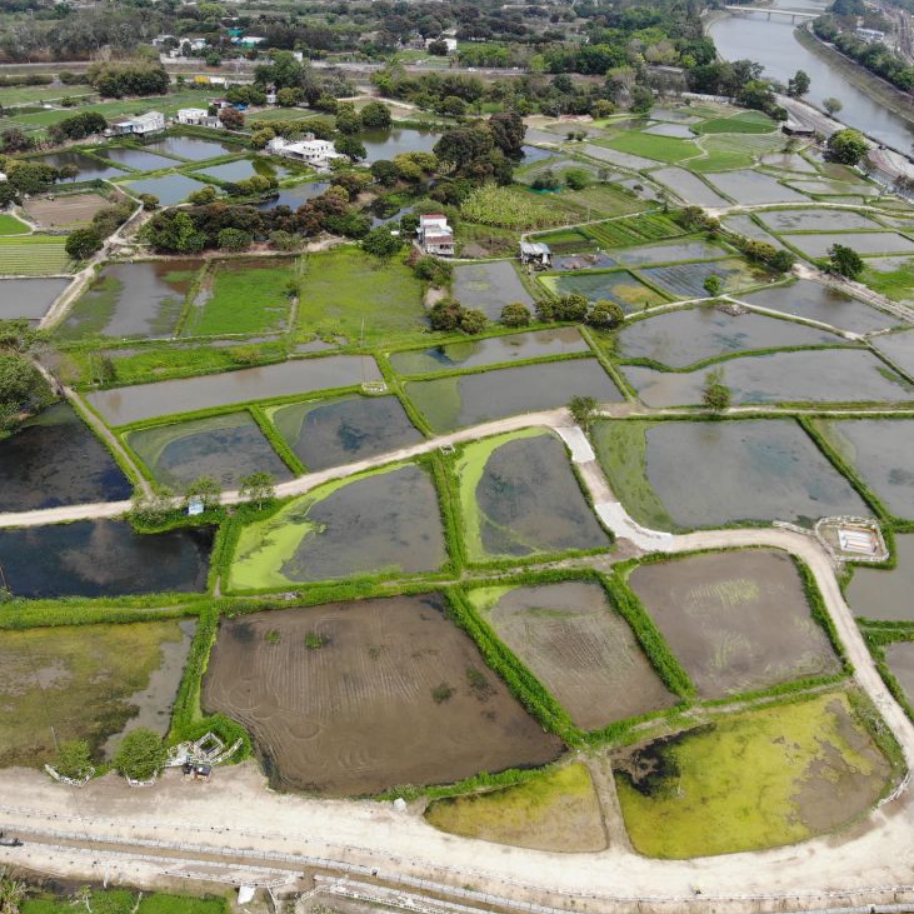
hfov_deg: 55.6
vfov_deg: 55.6
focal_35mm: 29
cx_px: 485
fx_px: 866
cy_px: 454
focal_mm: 4.5
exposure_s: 1/736
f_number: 2.8
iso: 100
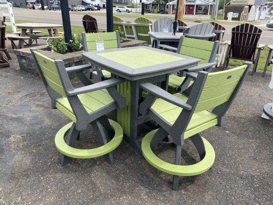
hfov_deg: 67.3
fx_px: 205
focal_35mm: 26
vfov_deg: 53.1
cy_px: 102
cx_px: 136
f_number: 1.8
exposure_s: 1/1157
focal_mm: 4.25
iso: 32
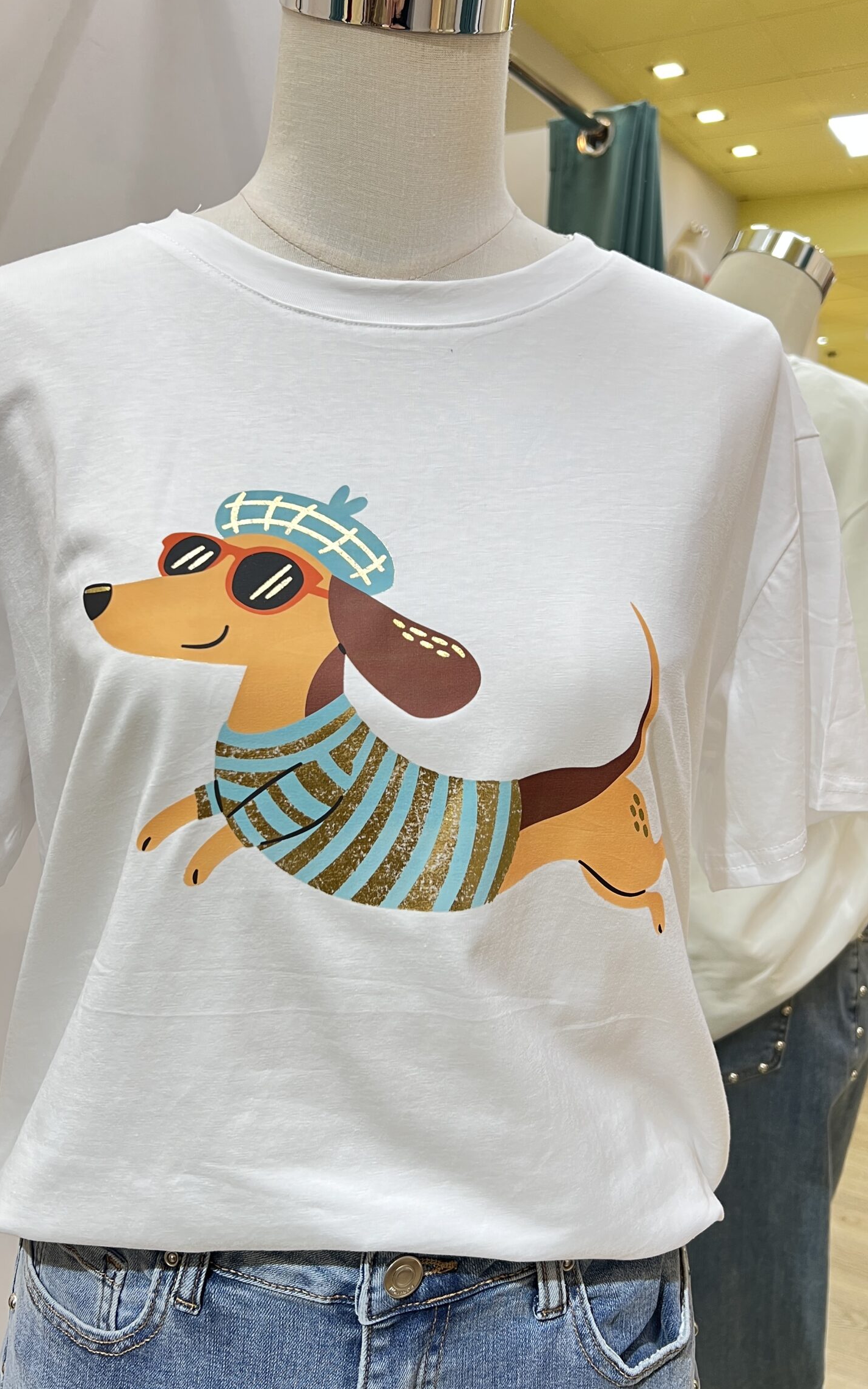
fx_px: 1174
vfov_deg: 61.2
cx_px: 389
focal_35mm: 31
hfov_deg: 40.5
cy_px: 658
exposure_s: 1/50
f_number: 1.5
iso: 64
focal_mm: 5.7
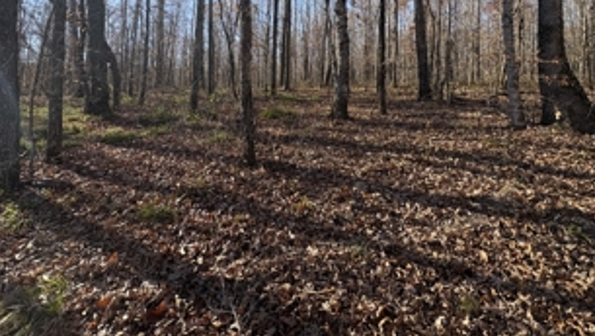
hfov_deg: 86.5
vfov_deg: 53.2
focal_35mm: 20
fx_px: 316
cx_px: 316
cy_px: 80
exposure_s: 1/414
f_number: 2.2
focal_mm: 2.22
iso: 40
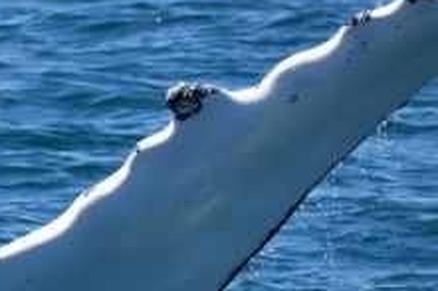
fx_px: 26381
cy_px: 252
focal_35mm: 2170
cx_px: -85
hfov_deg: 1.0
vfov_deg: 0.6
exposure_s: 1/8000
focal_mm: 600
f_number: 6.3
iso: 1400
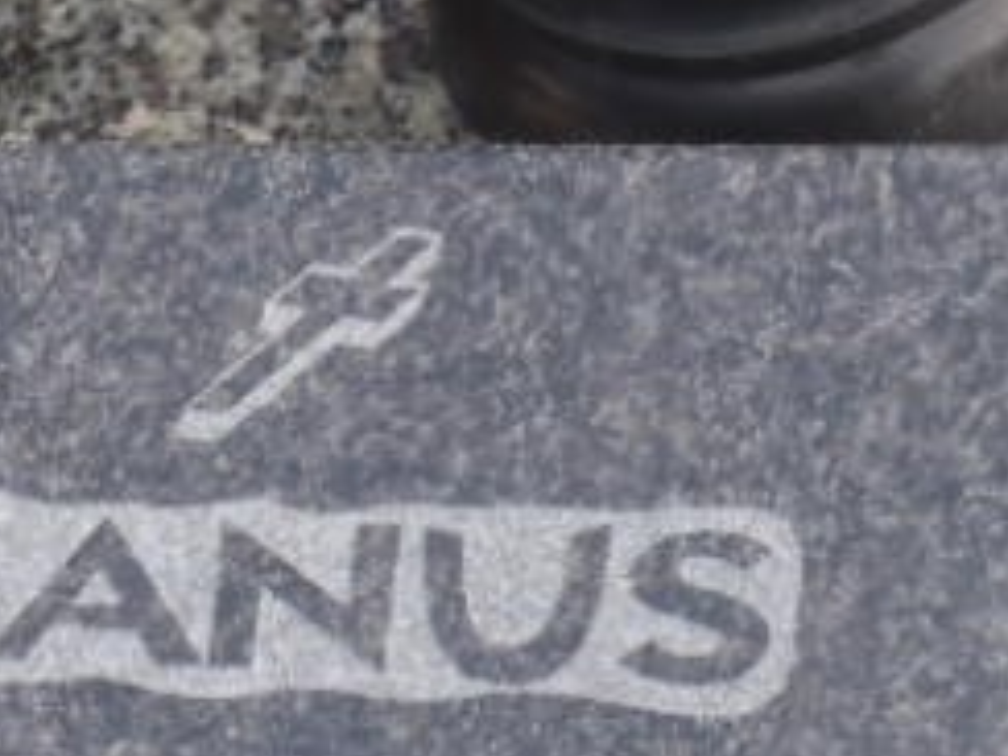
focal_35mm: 268
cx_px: 297
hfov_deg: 7.4
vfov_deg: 5.5
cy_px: 921
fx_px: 7804
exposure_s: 1/100
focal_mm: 18.2
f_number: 5.1
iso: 125
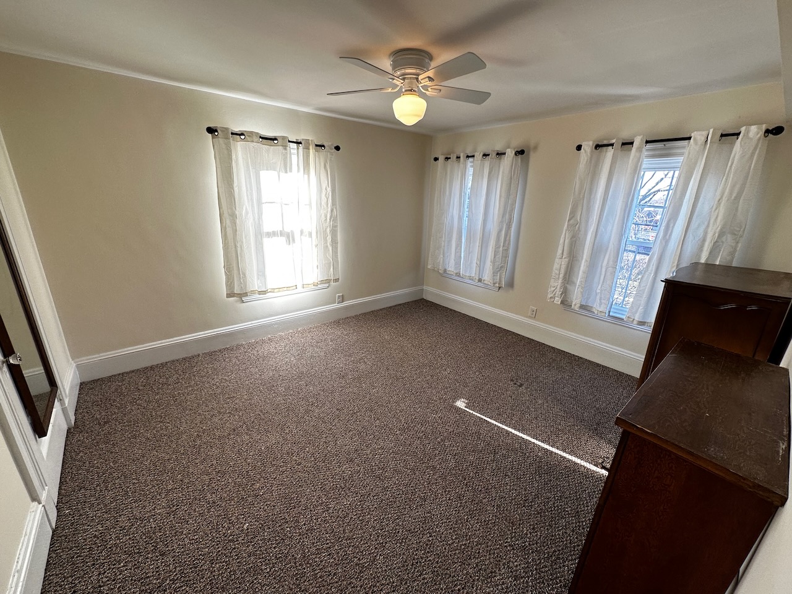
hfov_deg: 102.1
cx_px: 396
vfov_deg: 85.7
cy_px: 297
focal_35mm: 14
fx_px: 320
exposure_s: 1/120
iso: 100
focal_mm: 2.22
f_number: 2.2
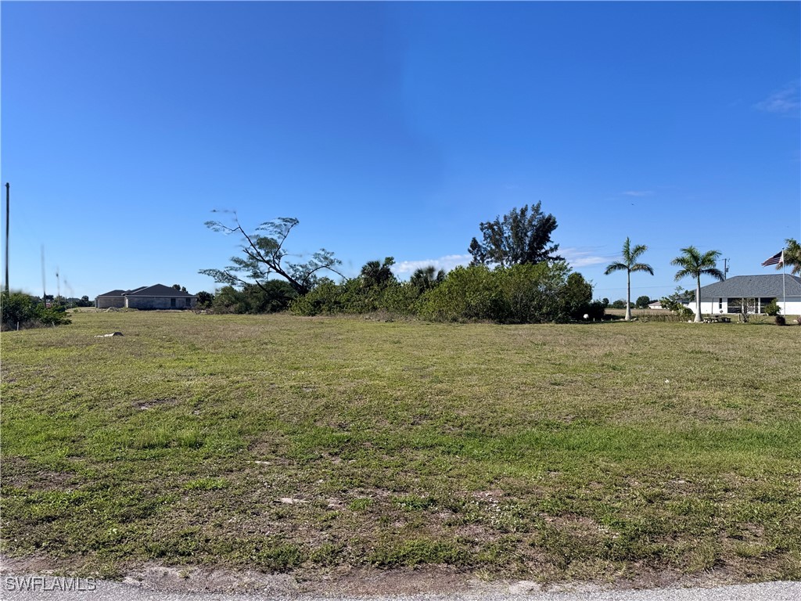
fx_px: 555
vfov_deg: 56.8
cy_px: 300
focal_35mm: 24
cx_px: 400
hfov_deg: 71.6
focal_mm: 6.76
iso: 80
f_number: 1.78
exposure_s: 1/5814
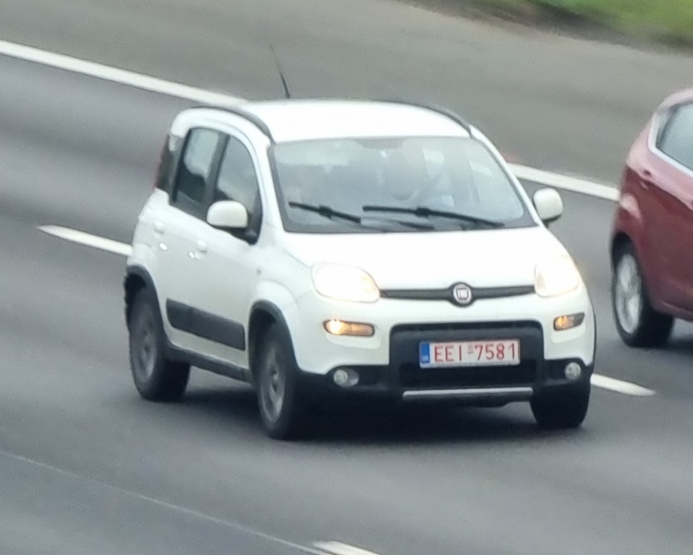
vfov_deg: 6.2
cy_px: 277
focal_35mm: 251
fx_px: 5148
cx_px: 342
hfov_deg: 7.7
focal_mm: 30.6
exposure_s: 1/60.2
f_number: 4.9
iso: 250
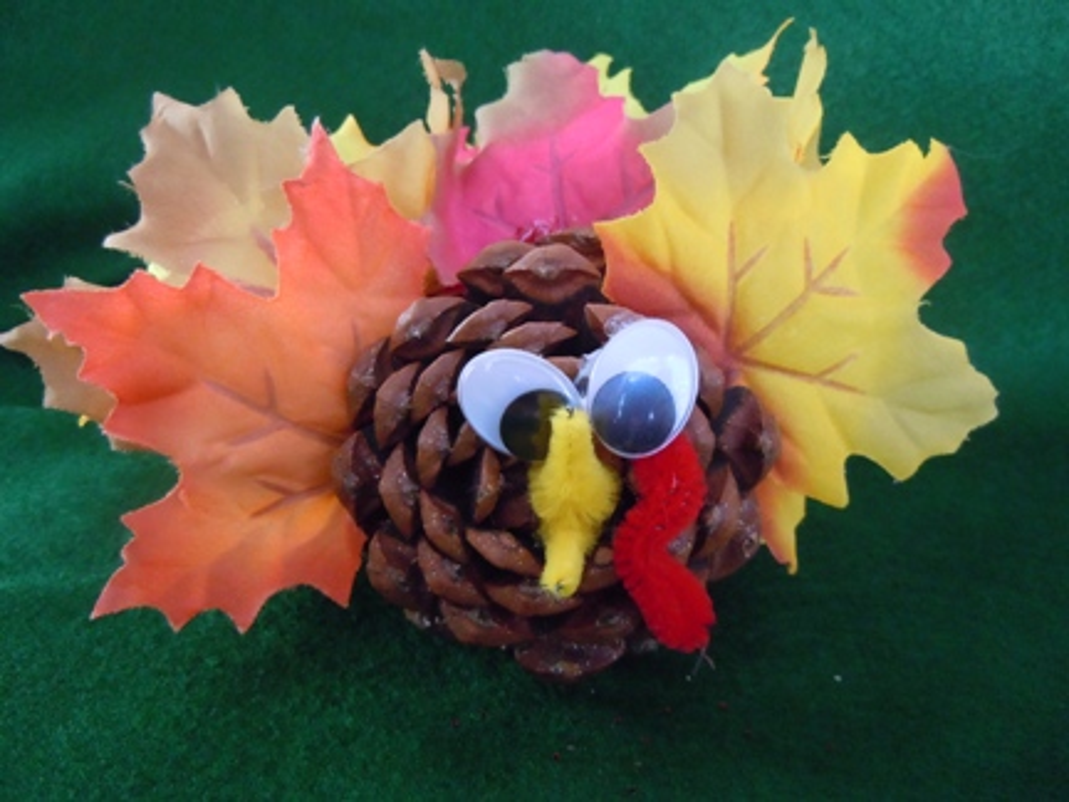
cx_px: 534
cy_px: 401
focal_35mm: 30
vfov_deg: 46.8
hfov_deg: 60.0
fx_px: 926
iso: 800
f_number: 3.5
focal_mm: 5.4
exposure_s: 1/15
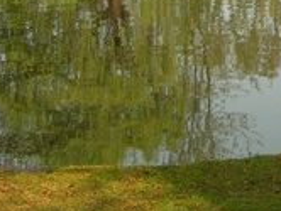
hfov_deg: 13.7
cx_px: 399
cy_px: -143
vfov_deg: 10.3
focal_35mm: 137
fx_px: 1114
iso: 50
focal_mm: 7.8
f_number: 4.8
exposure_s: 1/138
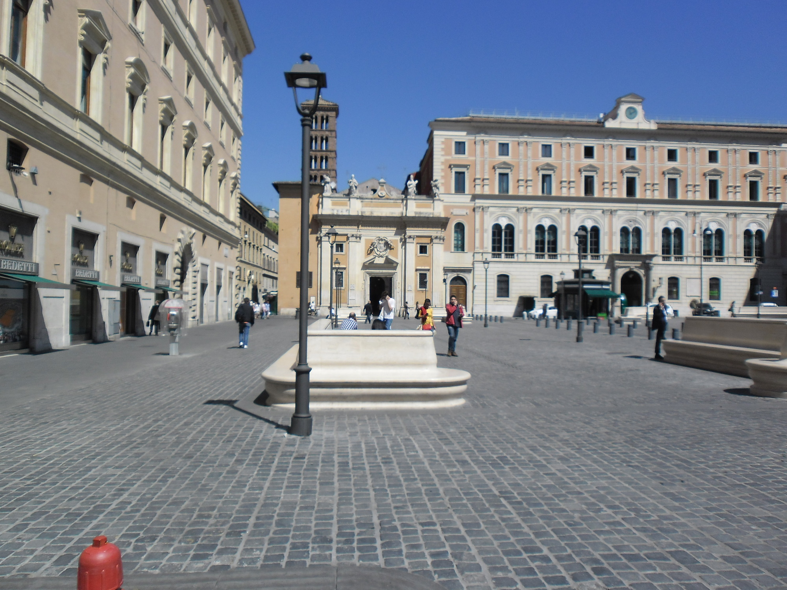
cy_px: 295
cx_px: 394
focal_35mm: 27
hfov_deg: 65.3
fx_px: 614
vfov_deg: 51.4
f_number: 9.9
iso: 80
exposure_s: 1/152
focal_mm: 4.8
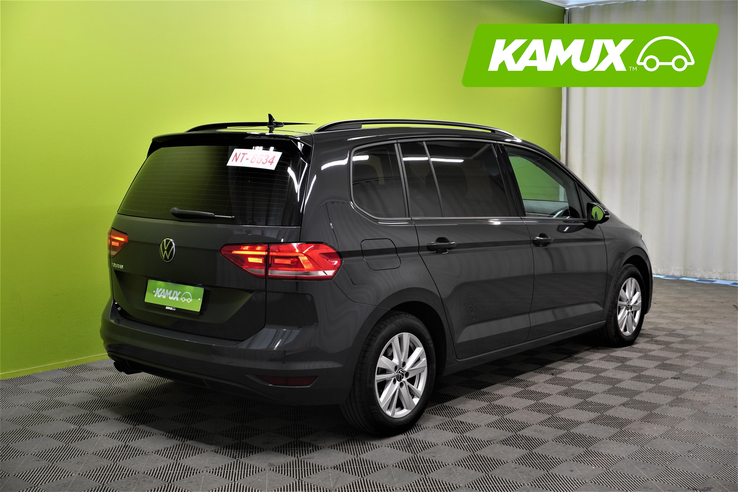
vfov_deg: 30.8
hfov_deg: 45.0
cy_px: 246
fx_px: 892
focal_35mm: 44
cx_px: 369
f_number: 9
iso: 320
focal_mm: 29
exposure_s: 1/13
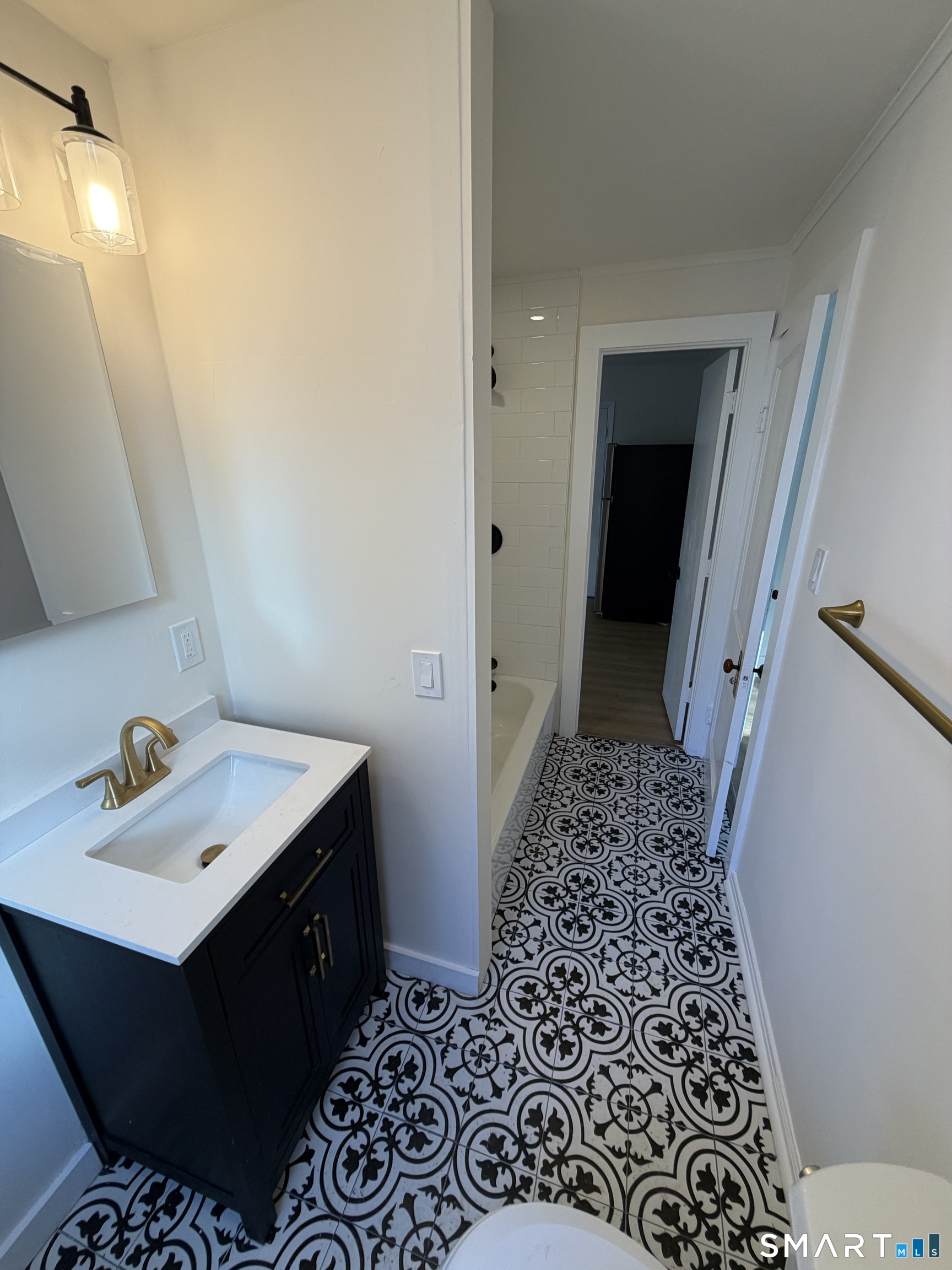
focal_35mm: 14
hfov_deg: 85.7
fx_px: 513
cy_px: 635
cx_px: 476
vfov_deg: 102.1
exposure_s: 1/120
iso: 64
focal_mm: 2.22
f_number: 2.2
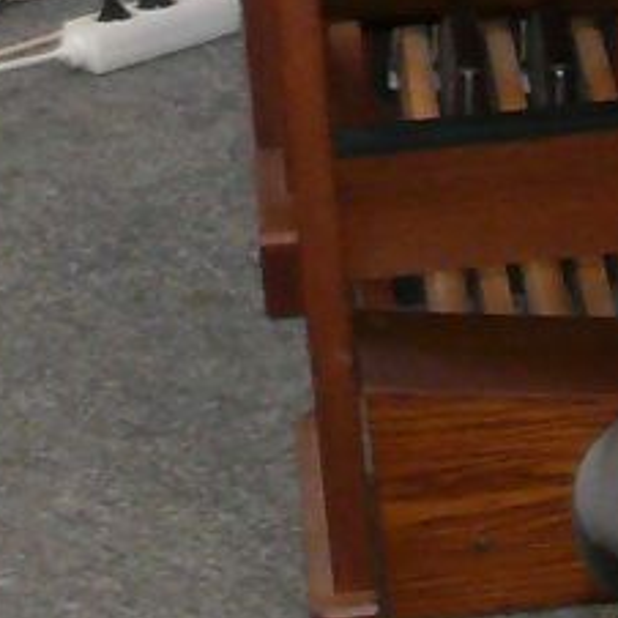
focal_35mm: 280
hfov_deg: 5.9
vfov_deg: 6.1
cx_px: 1709
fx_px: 5656
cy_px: -673
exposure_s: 1/15
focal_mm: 7.4
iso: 200
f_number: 2.8
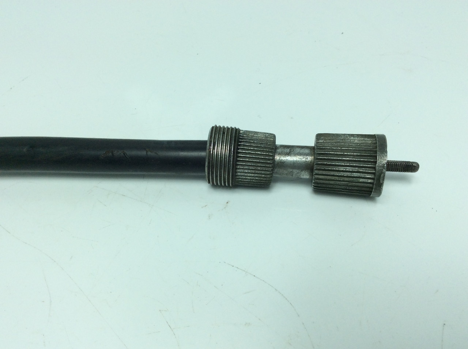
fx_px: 432
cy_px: 174
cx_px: 234
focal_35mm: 32
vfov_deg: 44.1
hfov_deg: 56.9
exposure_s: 1/566
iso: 32
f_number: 2.4
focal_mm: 3.3
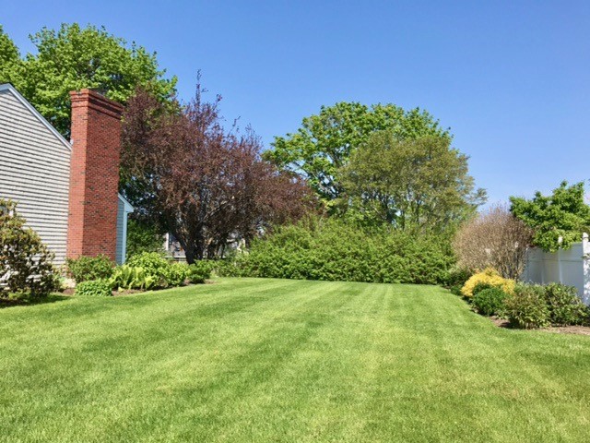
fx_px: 477
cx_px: 295
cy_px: 222
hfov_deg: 63.4
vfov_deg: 49.7
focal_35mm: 28
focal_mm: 3.99
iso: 20
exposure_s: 1/1842
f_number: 1.8
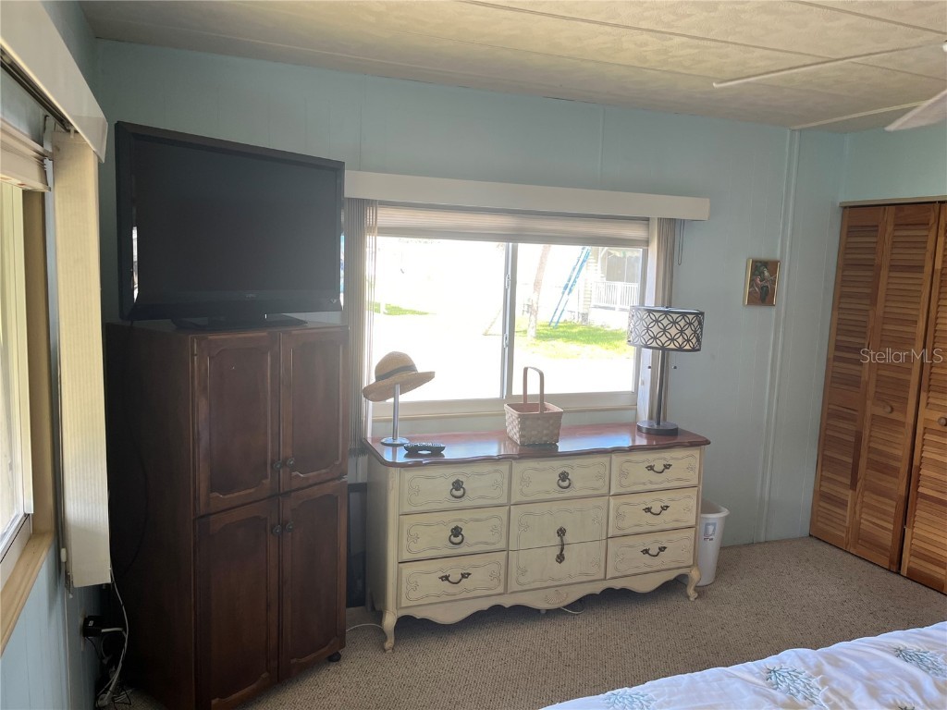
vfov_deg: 53.1
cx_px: 474
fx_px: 711
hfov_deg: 67.3
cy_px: 355
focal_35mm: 26
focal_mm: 5.1
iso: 80
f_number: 1.6
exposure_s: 1/120
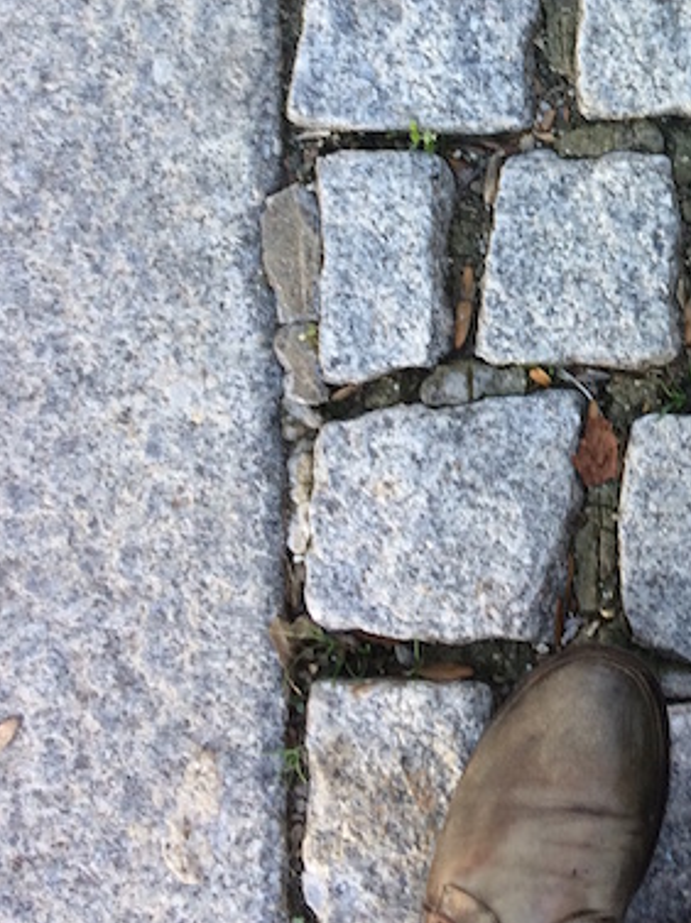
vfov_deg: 24.4
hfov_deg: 18.1
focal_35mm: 77
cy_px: 32
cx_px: 836
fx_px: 2053
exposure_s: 1/120
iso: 50
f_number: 2.2
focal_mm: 4.15
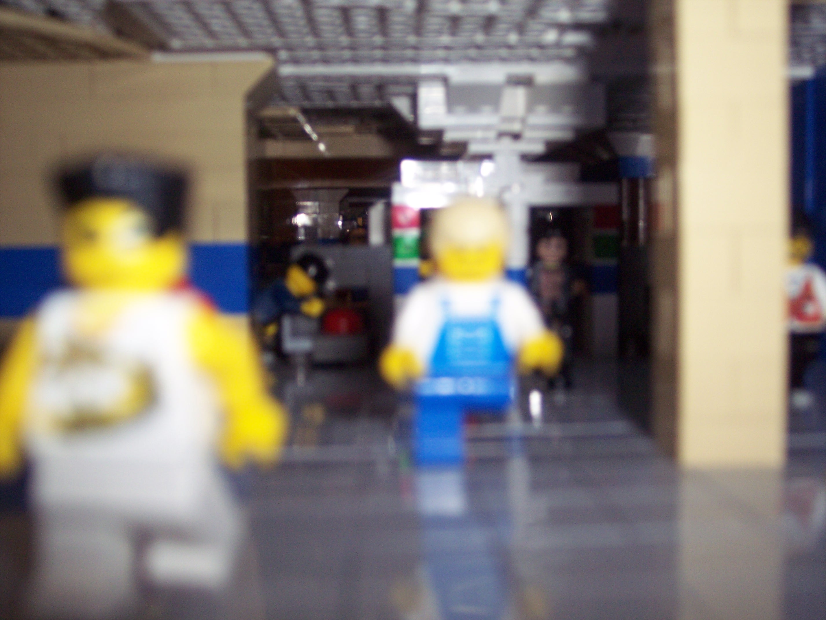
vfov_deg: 36.8
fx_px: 931
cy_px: 310
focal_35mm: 39
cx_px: 413
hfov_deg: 47.9
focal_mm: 8
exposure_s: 1/60
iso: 140
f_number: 2.8
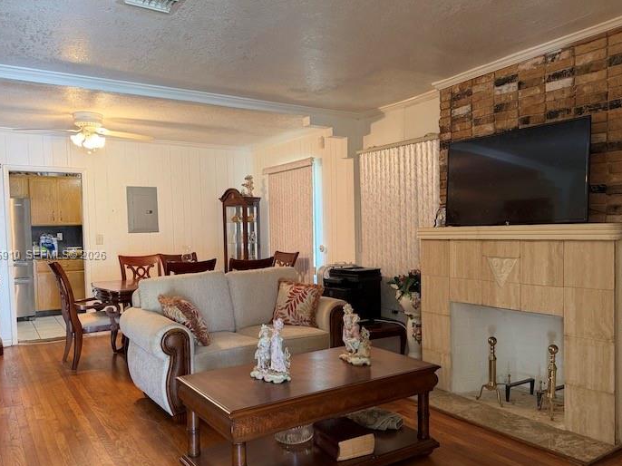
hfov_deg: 63.4
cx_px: 323
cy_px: 256
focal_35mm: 28
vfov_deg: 49.6
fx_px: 503
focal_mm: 6.76
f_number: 1.78
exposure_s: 1/60
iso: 200
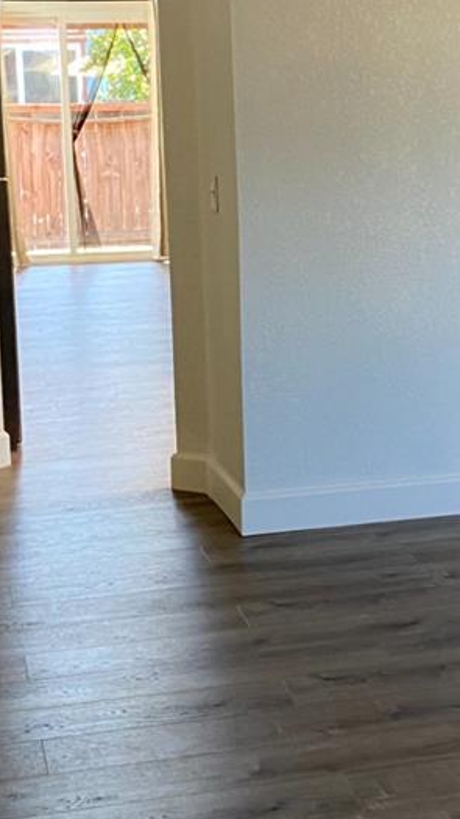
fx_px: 1758
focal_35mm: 81
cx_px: 489
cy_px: 271
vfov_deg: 26.1
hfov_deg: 14.6
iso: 125
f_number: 1.8
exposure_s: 1/84
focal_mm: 4.25
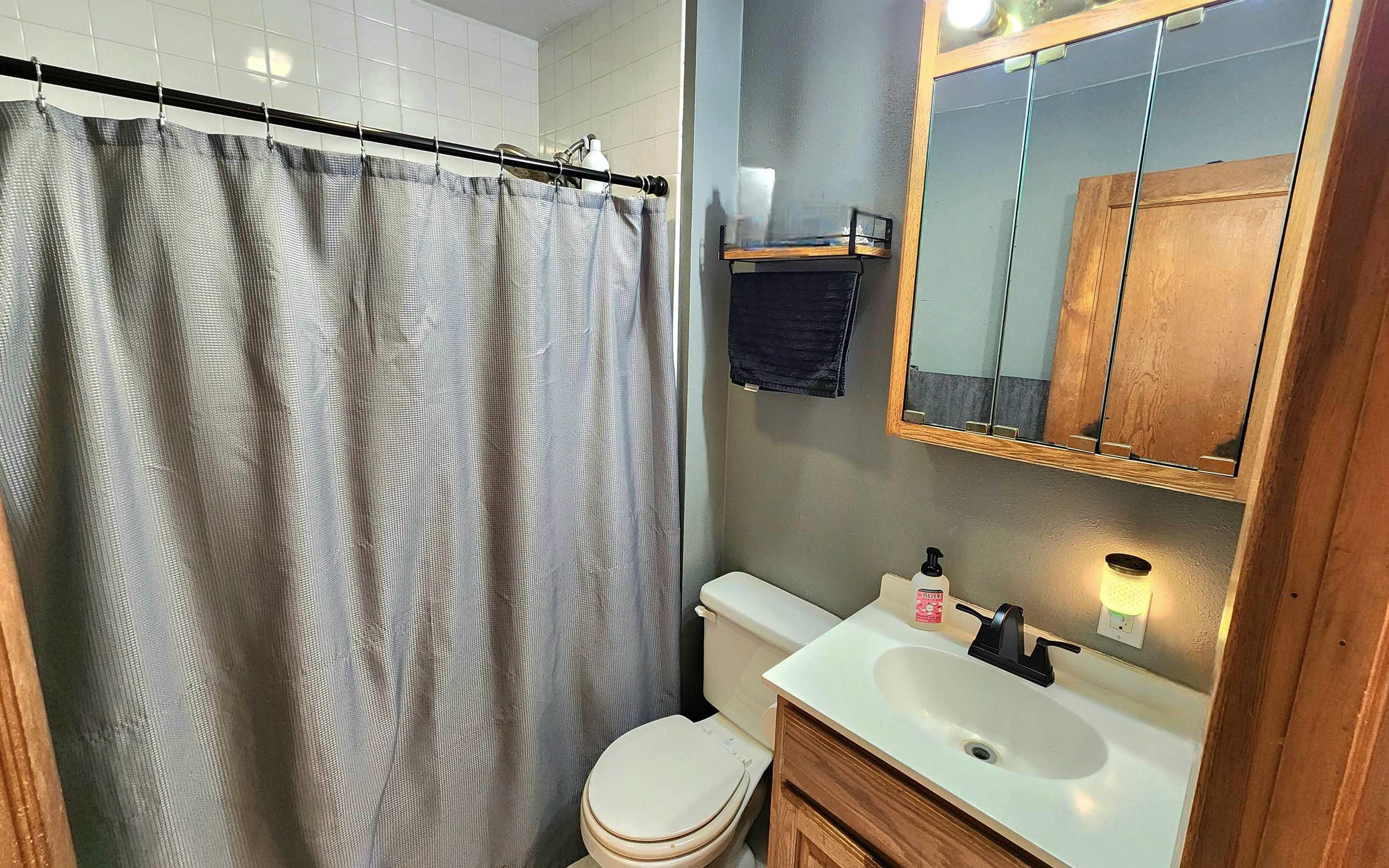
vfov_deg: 78.6
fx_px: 530
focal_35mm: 14
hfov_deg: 105.3
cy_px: 415
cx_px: 688
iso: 320
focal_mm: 2.2
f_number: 2.2
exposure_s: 1/60.2
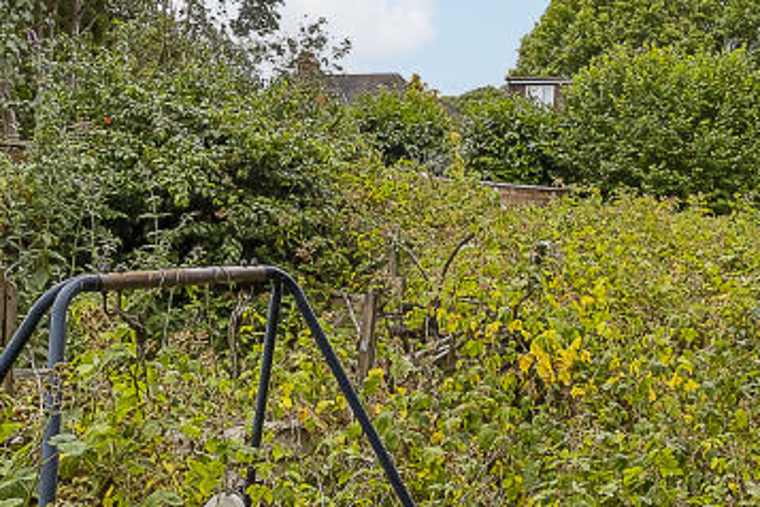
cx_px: 373
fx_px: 908
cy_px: 195
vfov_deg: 31.1
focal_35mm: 43
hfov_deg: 45.4
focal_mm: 10
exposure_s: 1/340
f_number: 7.1
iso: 250
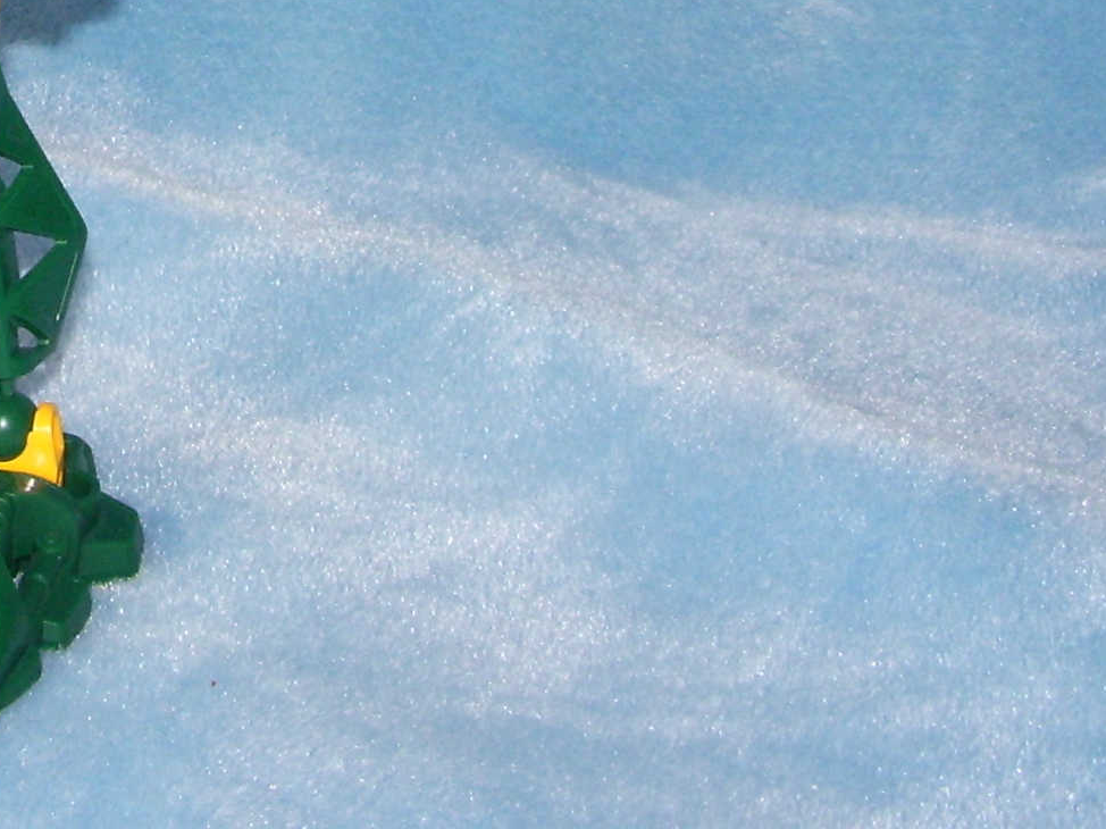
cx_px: -44
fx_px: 2939
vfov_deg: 15.4
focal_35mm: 92
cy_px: -207
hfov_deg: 20.5
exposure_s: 1/40
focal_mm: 5.8
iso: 100
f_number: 4.3
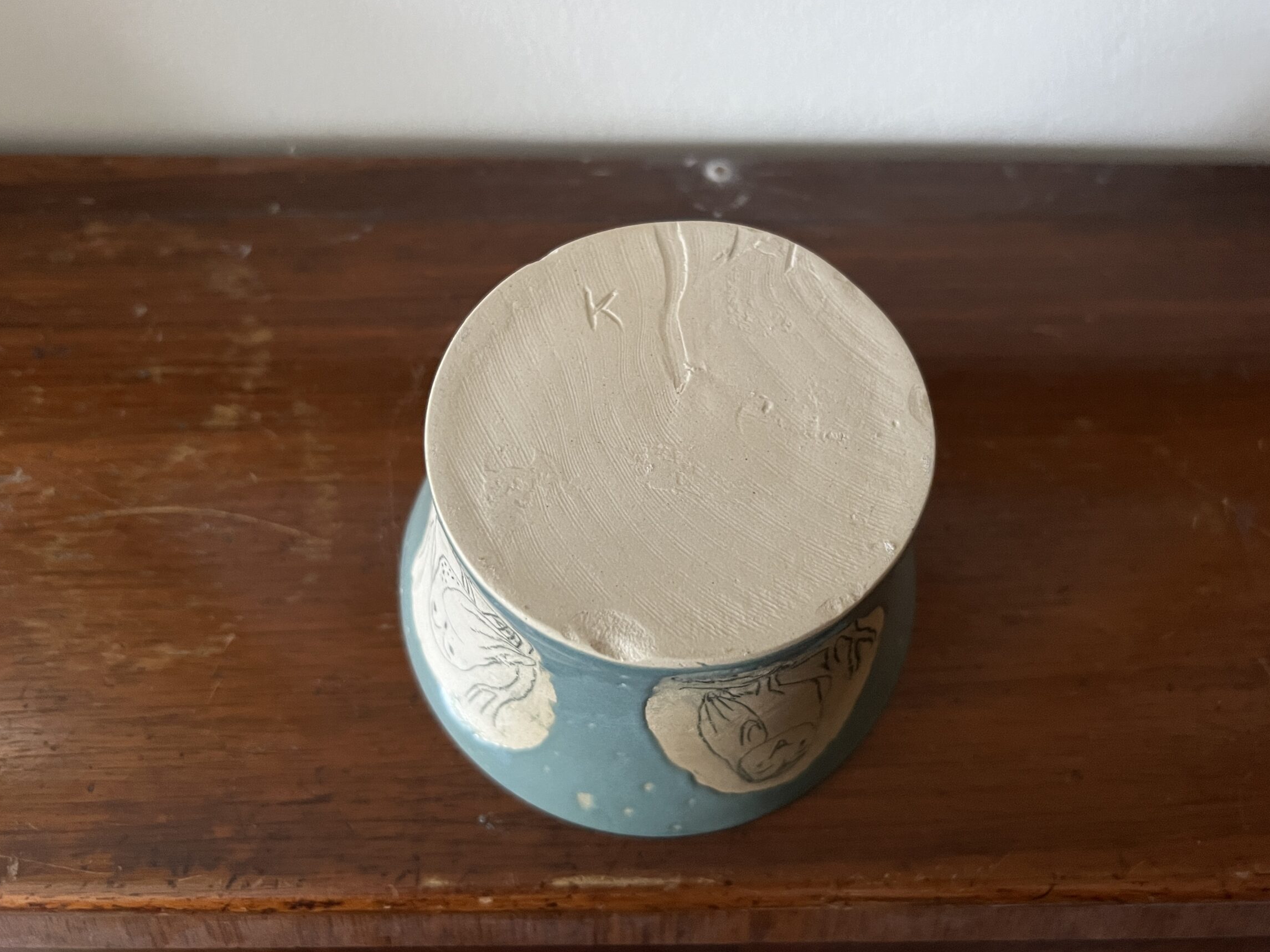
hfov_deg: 61.7
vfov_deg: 48.2
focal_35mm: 29
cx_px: 629
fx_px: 1064
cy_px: 449
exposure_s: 1/60
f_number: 1.5
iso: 400
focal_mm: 5.7
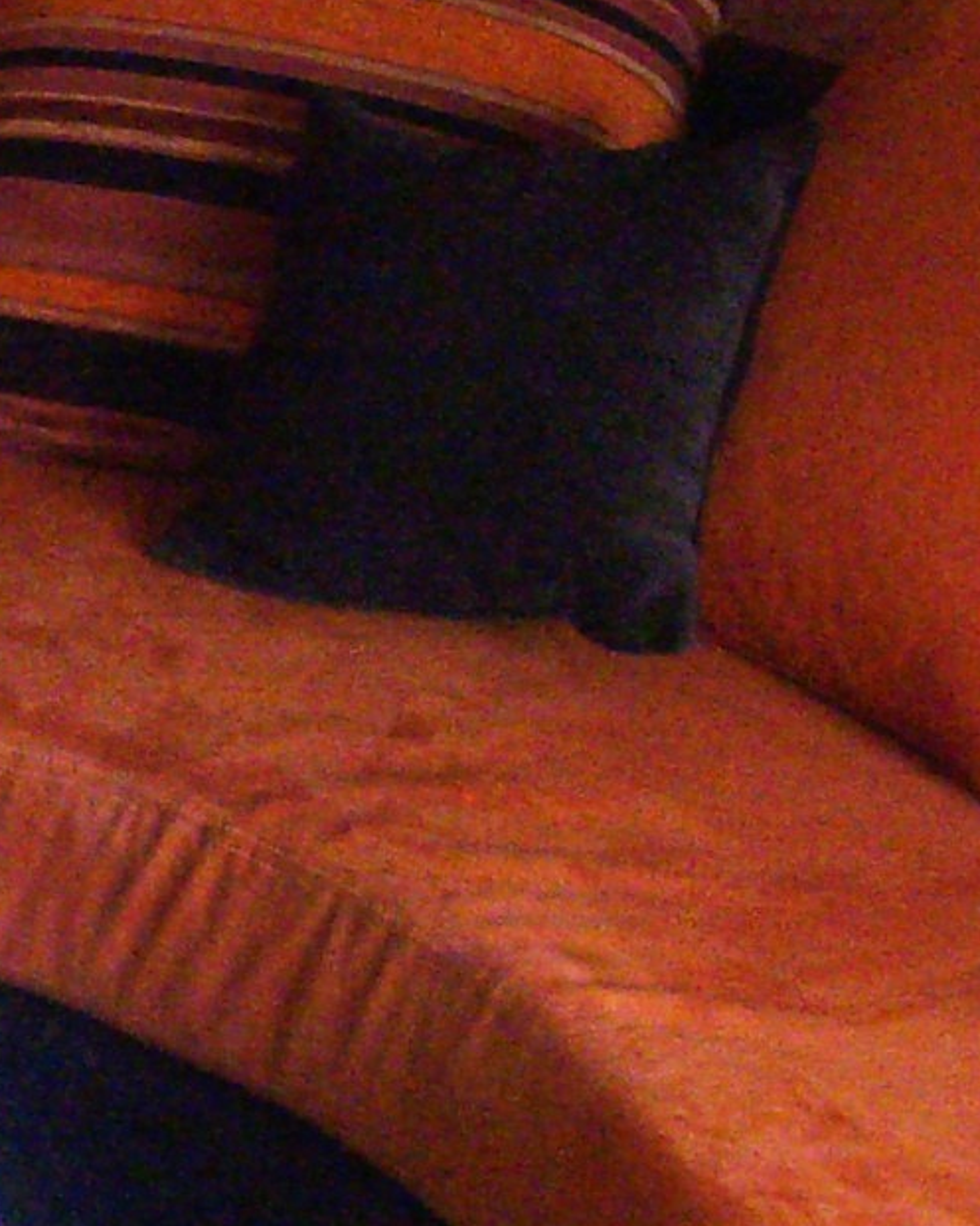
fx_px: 6308
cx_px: -567
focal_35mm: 174
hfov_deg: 8.6
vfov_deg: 11.1
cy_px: 831
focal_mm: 6
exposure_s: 1/50
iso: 248
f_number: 2.7
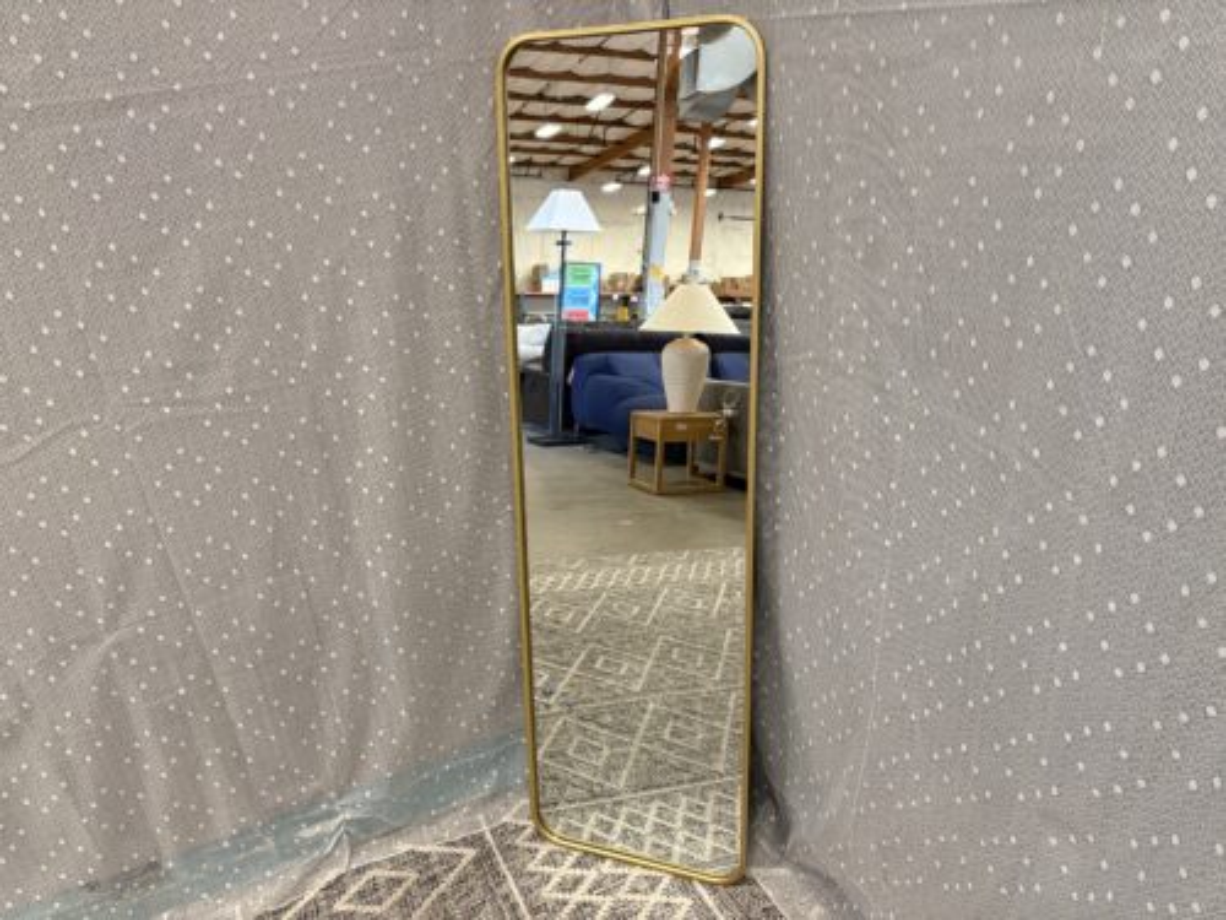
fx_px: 921
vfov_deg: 53.1
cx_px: 613
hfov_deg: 67.3
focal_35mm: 26
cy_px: 460
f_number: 1.6
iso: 320
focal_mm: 5.96
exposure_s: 1/60
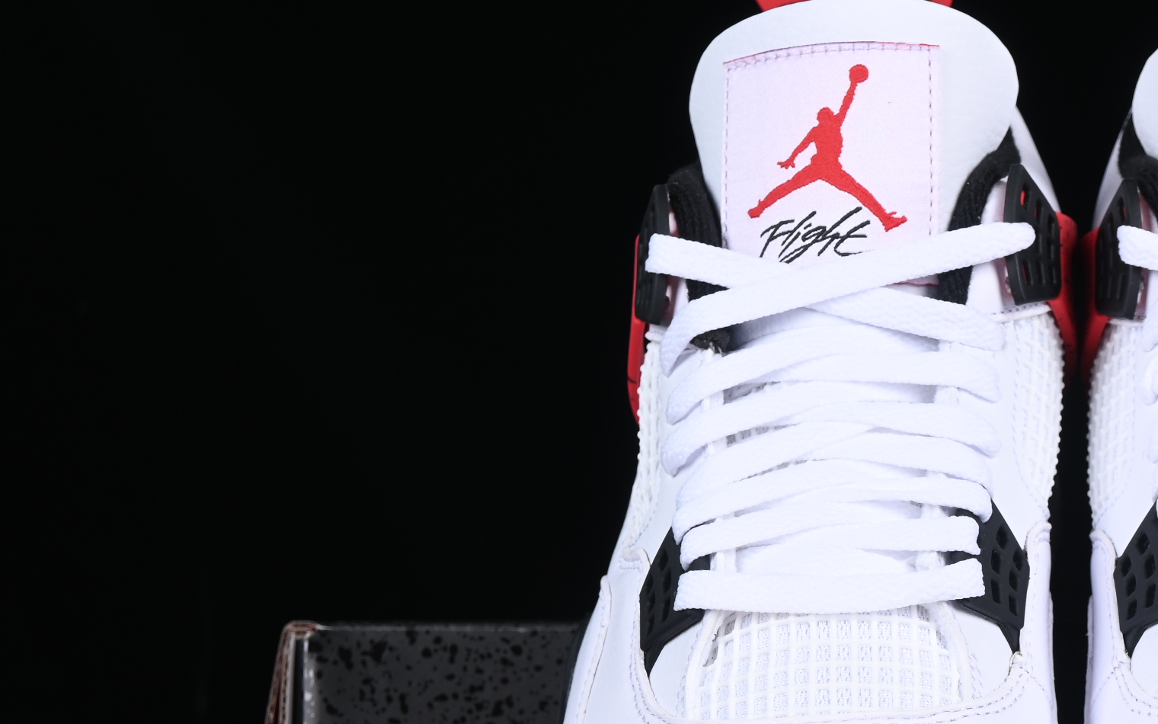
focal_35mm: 140
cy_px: 681
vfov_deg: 9.3
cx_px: 1057
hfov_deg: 14.8
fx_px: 4418
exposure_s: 1/80
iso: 160
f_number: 8
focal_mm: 50
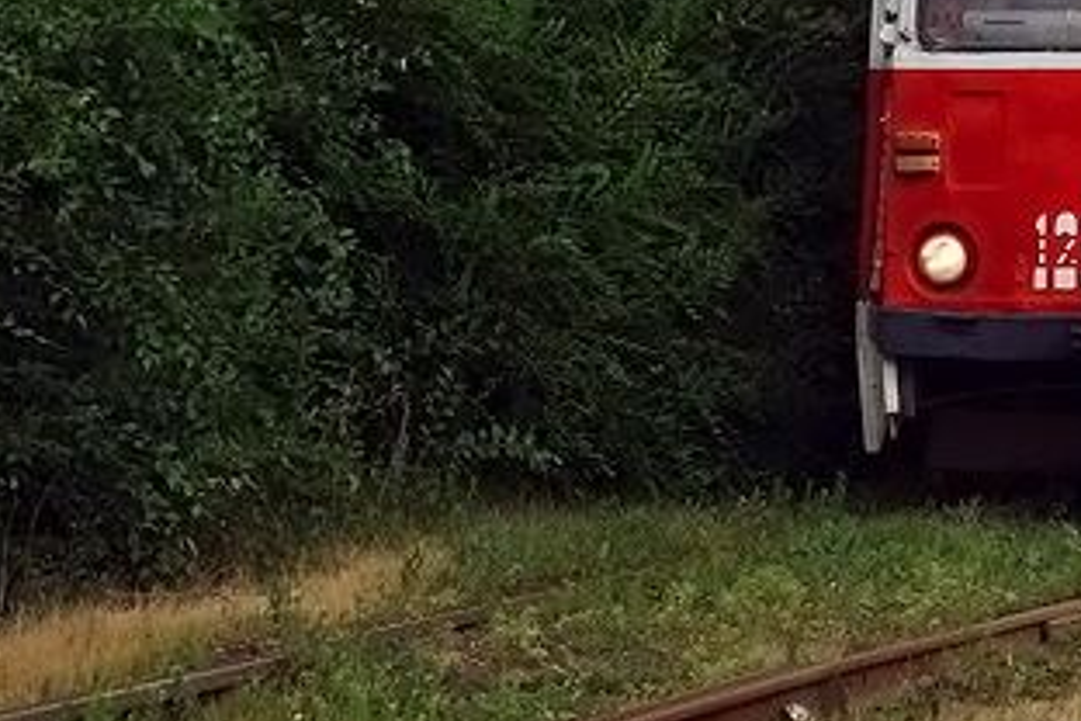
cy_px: -499
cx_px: 1431
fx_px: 6245
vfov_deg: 6.5
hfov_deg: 9.7
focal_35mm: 208
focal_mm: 19.98
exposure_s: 1/500
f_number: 5
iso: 125
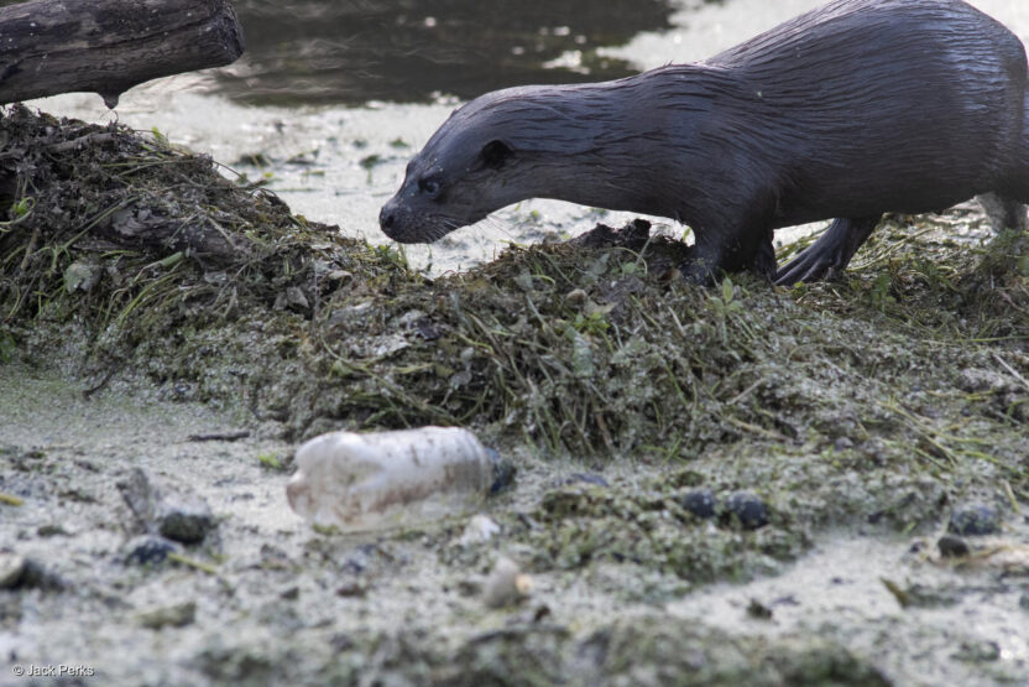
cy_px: 344
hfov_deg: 4.6
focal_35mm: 450
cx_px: 514
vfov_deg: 3.1
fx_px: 12864
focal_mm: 300
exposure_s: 1/800
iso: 1250
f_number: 5
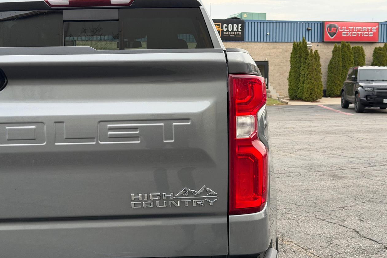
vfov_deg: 26.5
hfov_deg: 38.9
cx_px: 192
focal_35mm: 51
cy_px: 136
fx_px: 548
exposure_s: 1/1242
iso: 100
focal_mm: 6.76
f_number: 1.78
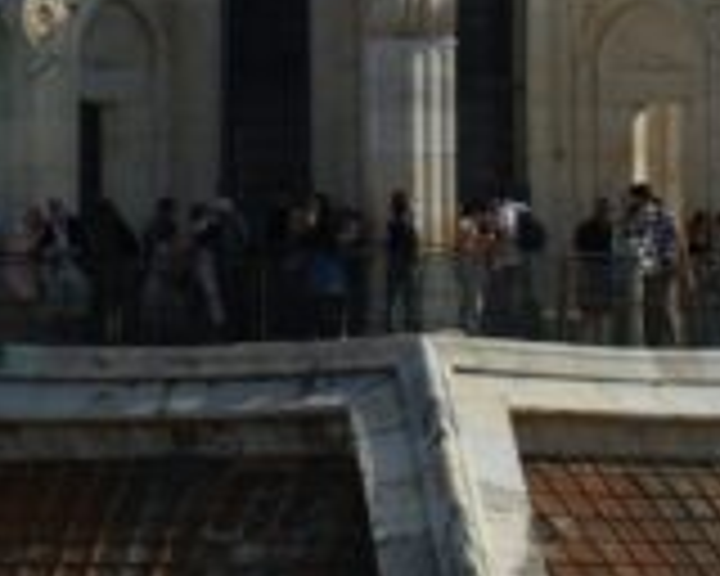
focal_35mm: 371
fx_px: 7906
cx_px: 356
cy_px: -648
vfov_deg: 4.1
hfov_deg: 5.2
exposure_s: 1/250
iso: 100
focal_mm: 70
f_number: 11
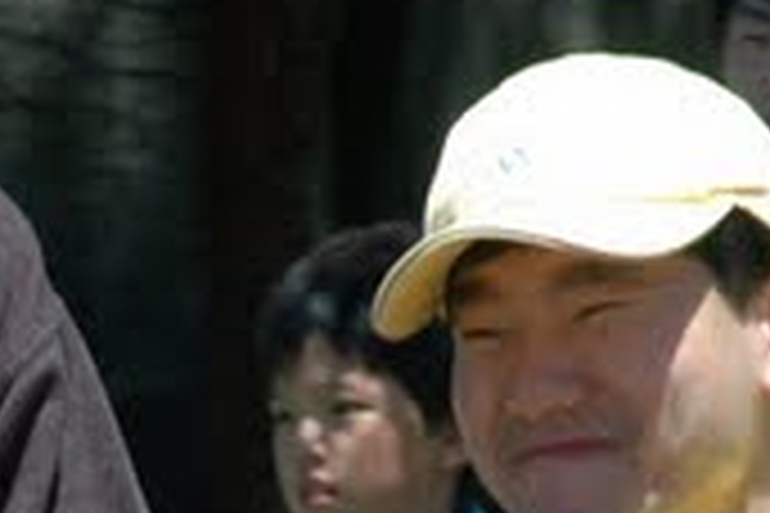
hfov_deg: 3.3
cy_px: 889
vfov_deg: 2.2
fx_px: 13474
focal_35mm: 630
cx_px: -293
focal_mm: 70
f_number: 7.1
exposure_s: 1/200
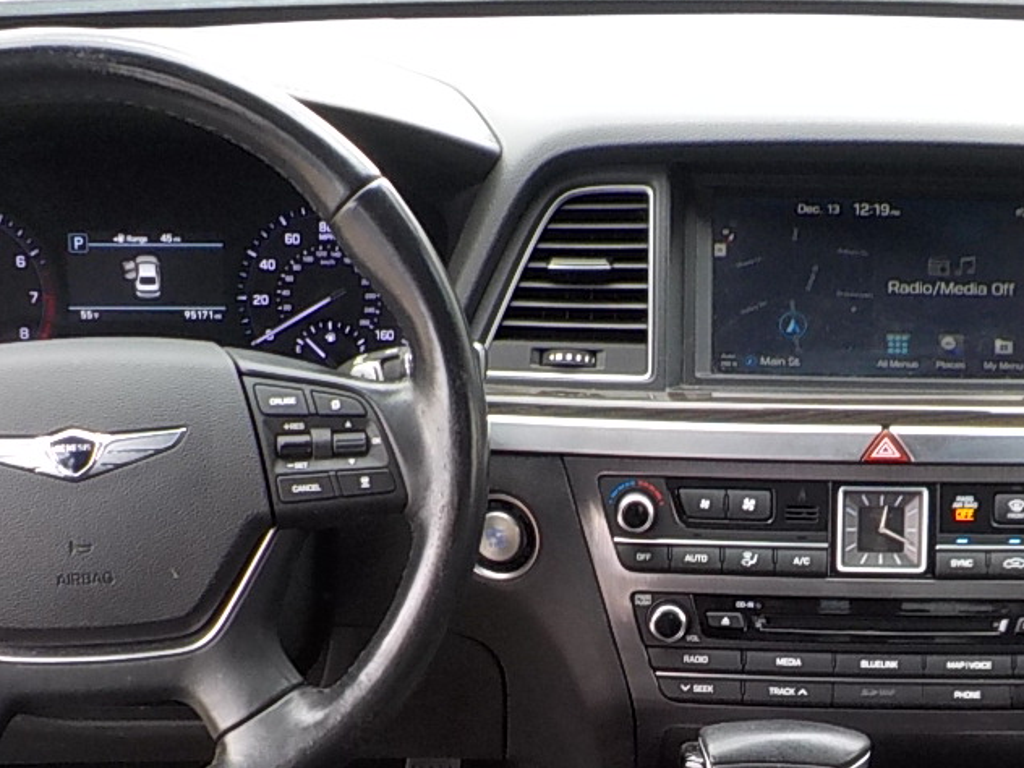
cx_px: 698
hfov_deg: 25.5
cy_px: 833
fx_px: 2248
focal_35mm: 76
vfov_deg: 18.7
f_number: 3.3
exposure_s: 1/30
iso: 125
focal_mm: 4.1
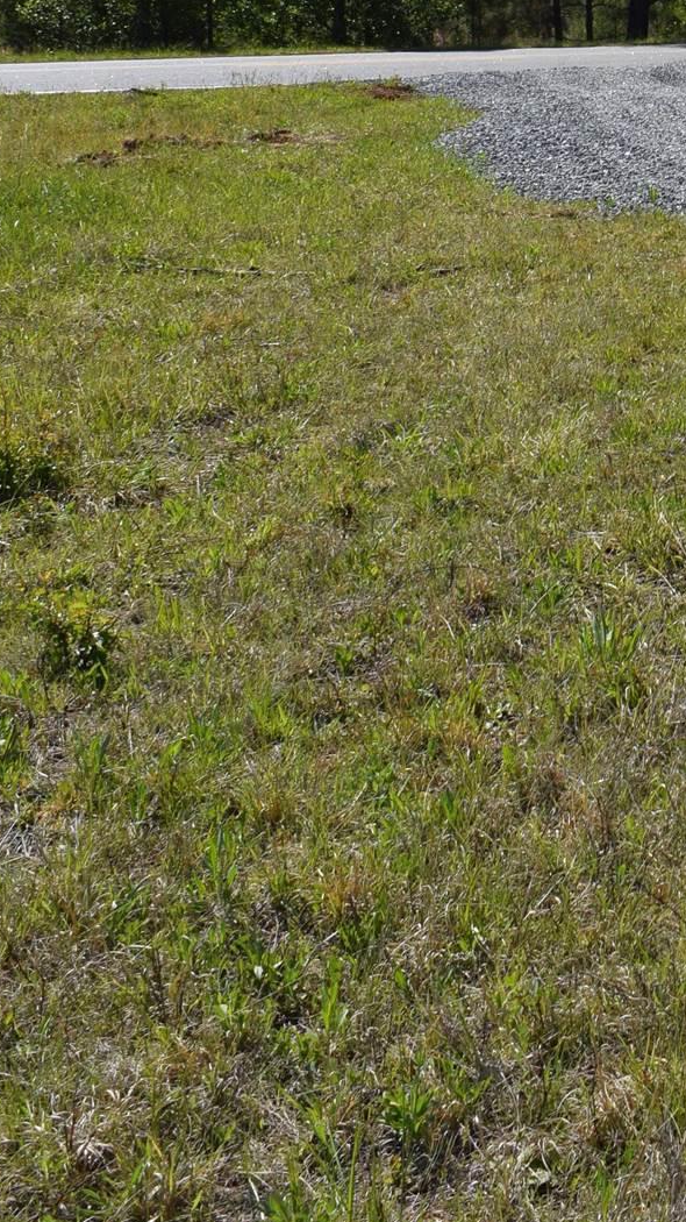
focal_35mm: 69
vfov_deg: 29.5
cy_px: 158
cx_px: 783
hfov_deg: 16.8
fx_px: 2233
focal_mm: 20
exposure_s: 1/200
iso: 100
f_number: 11
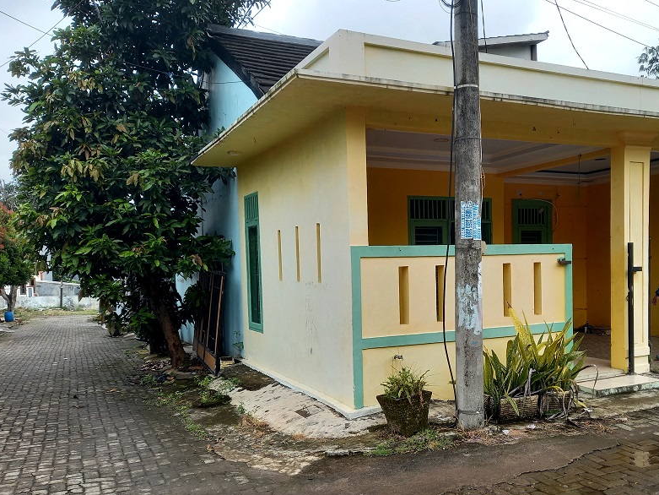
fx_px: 609
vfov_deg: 43.9
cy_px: 302
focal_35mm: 32
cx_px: 390
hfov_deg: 56.4
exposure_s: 1/243
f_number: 2
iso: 25
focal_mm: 4.6
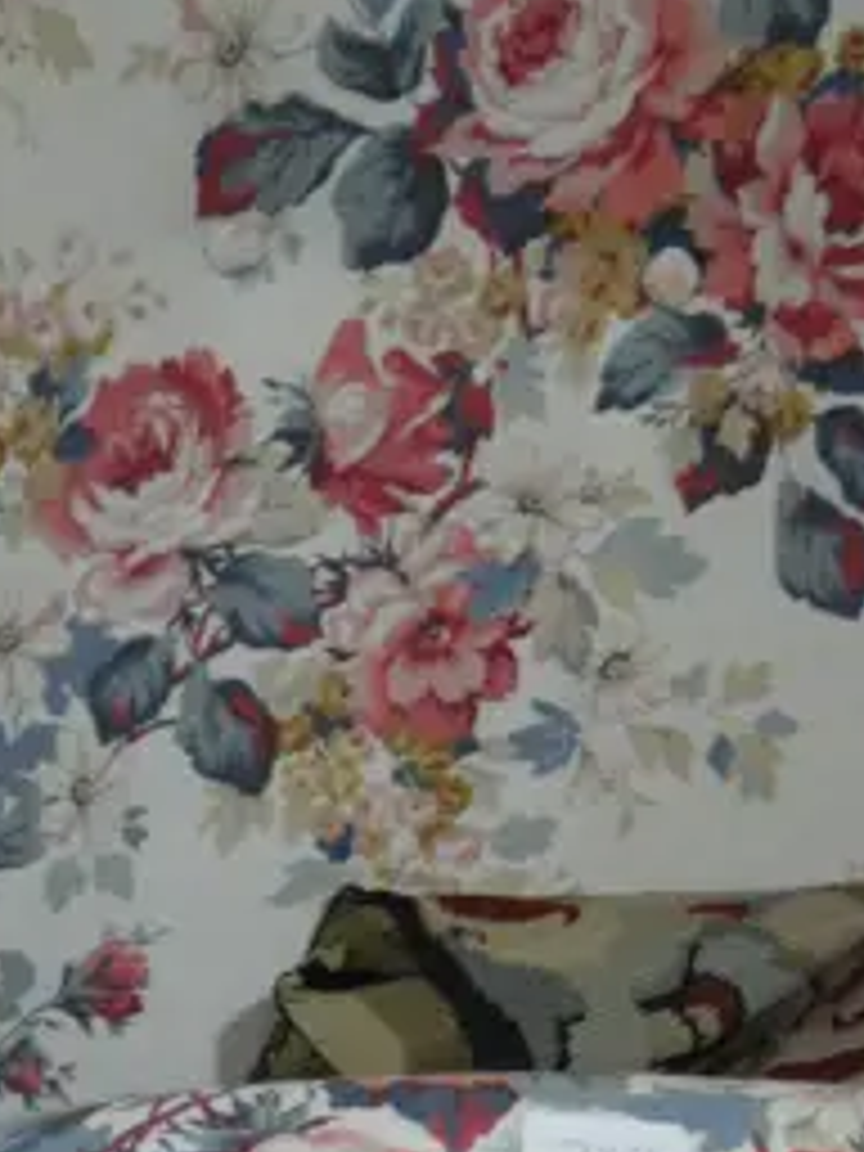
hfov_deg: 13.2
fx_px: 3727
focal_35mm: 112
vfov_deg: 15.1
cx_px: 331
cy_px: 2120
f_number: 3.5
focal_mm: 14
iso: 200
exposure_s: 1/100
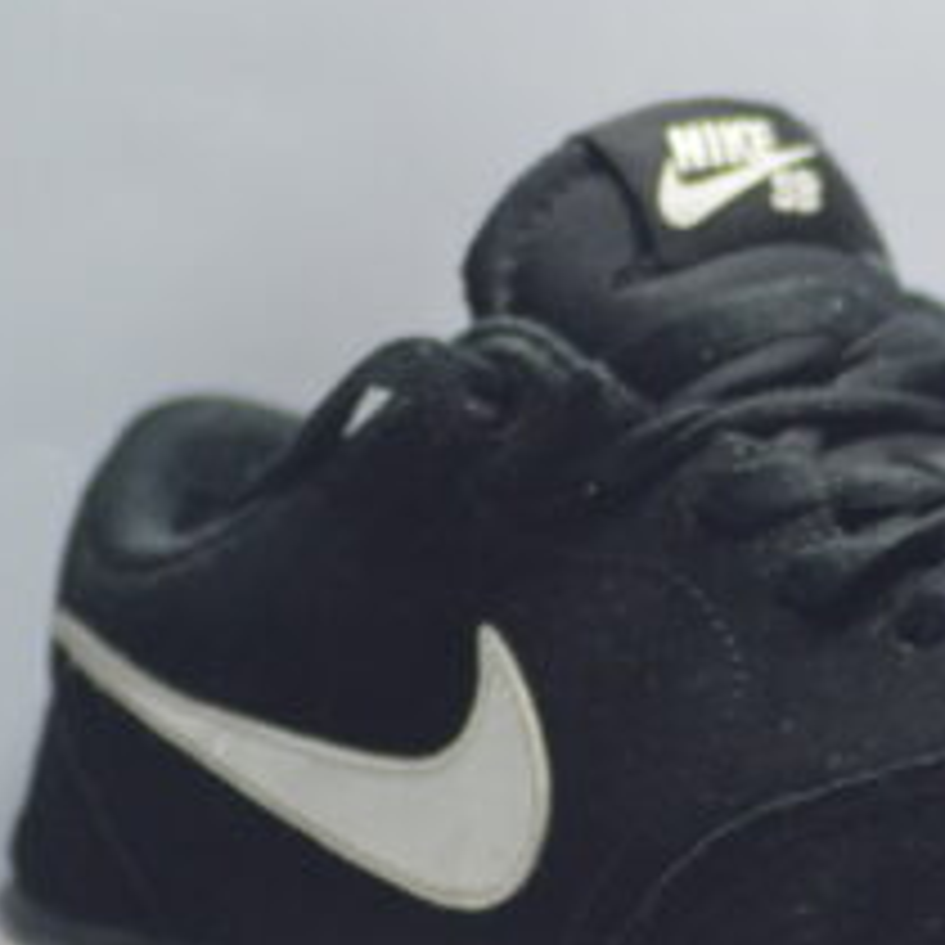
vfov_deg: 3.6
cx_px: 860
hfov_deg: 3.6
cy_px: 587
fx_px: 15203
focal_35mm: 492
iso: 800
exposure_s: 1/125
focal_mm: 135
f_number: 4.2
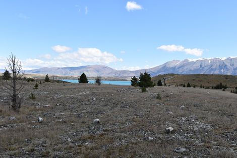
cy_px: 79
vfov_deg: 36.8
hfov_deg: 53.1
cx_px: 118
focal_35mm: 36
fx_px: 237
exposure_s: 1/400
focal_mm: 24
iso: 200
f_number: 10
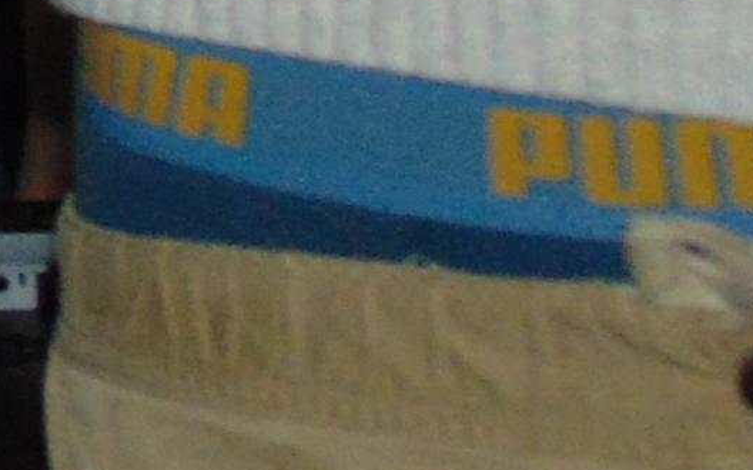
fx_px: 3755
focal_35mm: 183
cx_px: -1671
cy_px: -580
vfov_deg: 6.8
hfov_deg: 8.9
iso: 400
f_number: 3
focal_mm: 4.5
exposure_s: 1/30
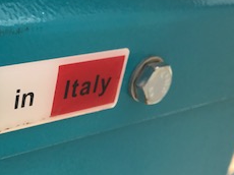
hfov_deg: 24.4
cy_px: 152
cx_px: 31
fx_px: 527
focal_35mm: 78
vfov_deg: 18.6
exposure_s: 1/785
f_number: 1.8
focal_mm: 3.99
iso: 20
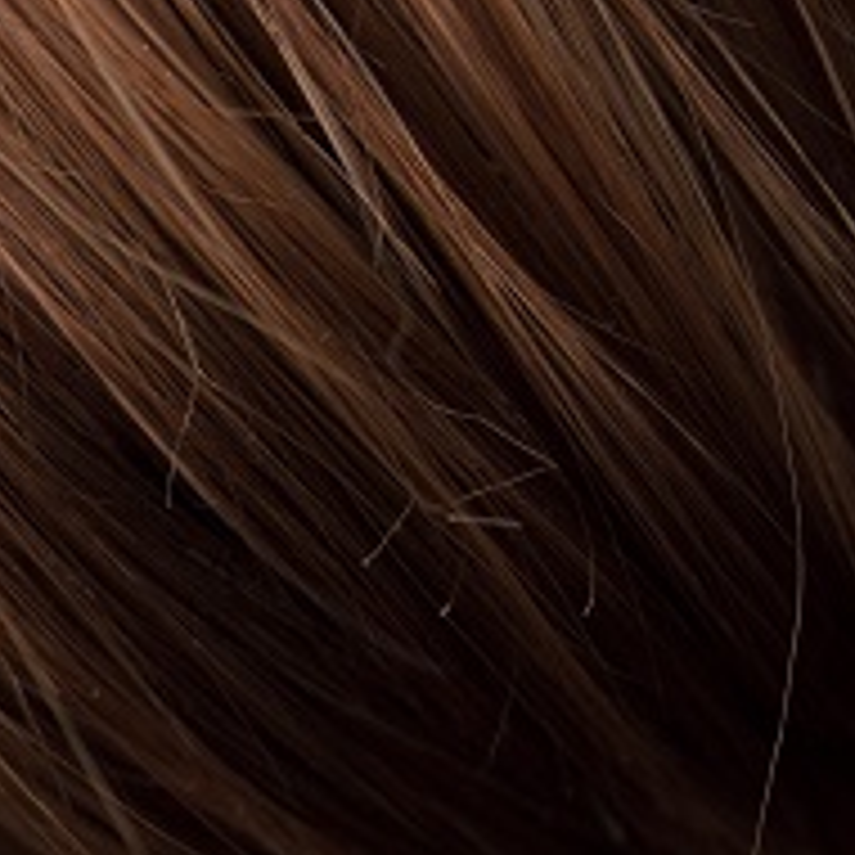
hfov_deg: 11.3
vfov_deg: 12.3
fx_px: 3940
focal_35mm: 141
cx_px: -828
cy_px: 734
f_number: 4.5
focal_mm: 35
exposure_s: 1/200
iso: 320
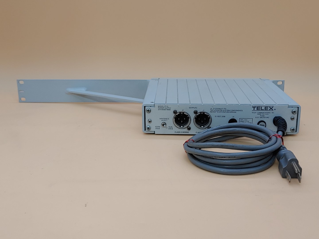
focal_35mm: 41
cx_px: 160
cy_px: 120
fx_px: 378
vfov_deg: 35.1
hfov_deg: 45.8
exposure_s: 1/62
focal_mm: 4.36
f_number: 1.8
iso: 50
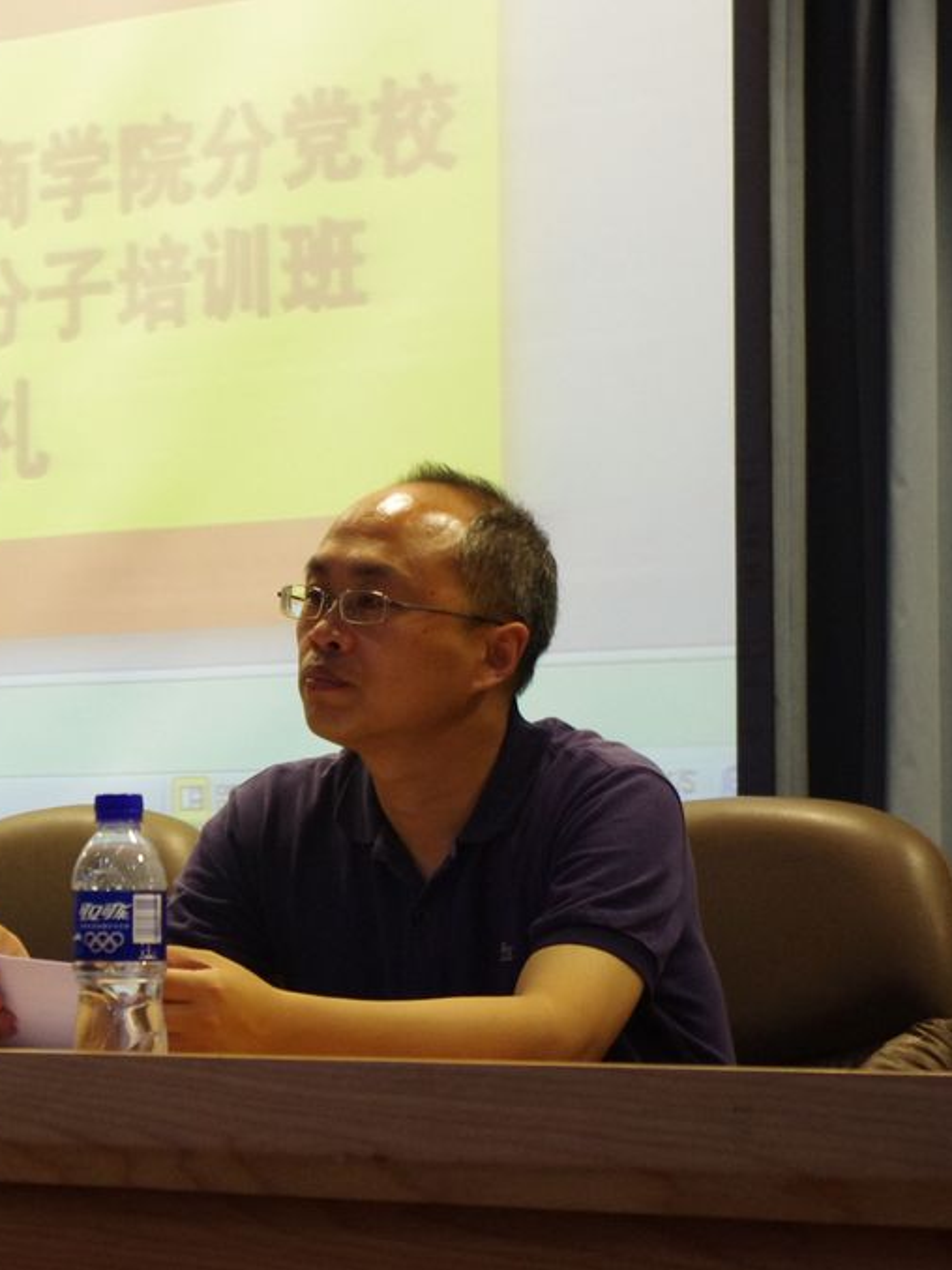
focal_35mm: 119
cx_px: 2
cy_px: 635
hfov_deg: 12.3
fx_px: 4366
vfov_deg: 16.6
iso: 1600
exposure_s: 1/40
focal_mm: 55
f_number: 6.3
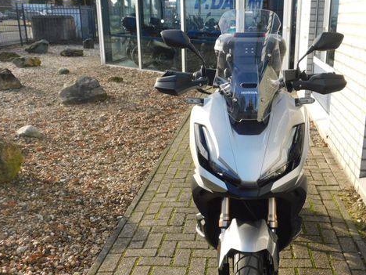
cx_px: 232
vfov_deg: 35.0
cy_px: 168
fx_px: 433
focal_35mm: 41
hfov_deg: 45.3
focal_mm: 5.3
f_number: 3.2
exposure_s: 1/320
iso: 125
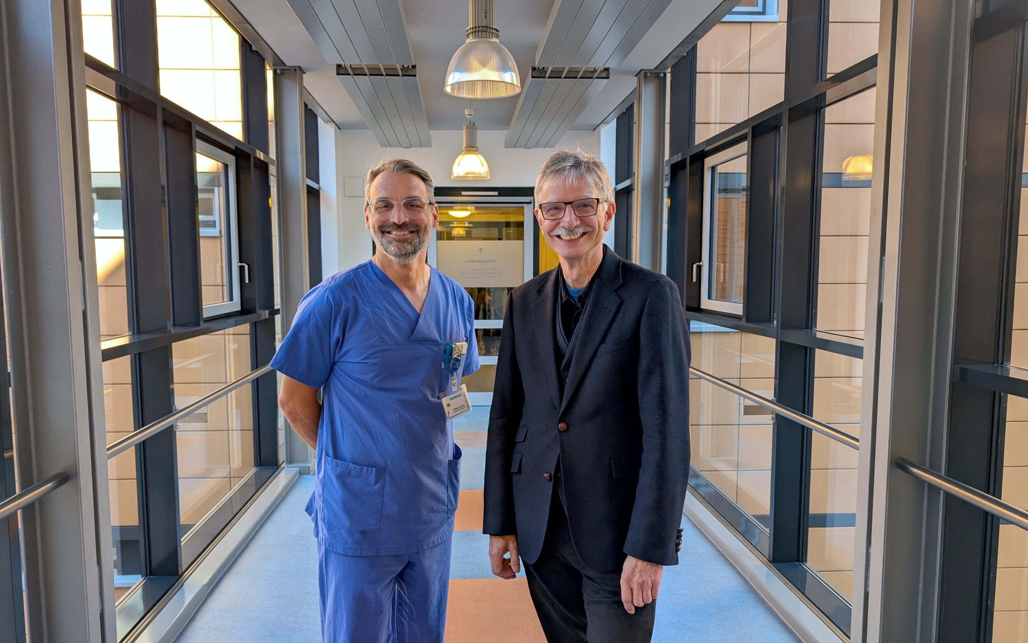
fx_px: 728
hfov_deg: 70.4
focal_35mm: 26
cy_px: 346
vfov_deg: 47.6
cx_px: 506
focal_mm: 6.9
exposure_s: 1/62.2
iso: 17
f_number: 1.68
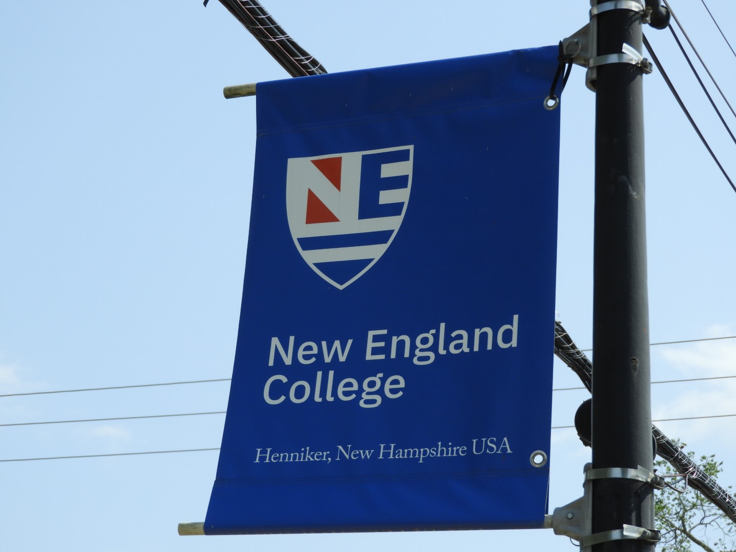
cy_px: 276
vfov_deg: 11.0
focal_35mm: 135
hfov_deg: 14.6
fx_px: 2870
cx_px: 368
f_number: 5
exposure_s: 1/500
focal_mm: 24.2
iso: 100
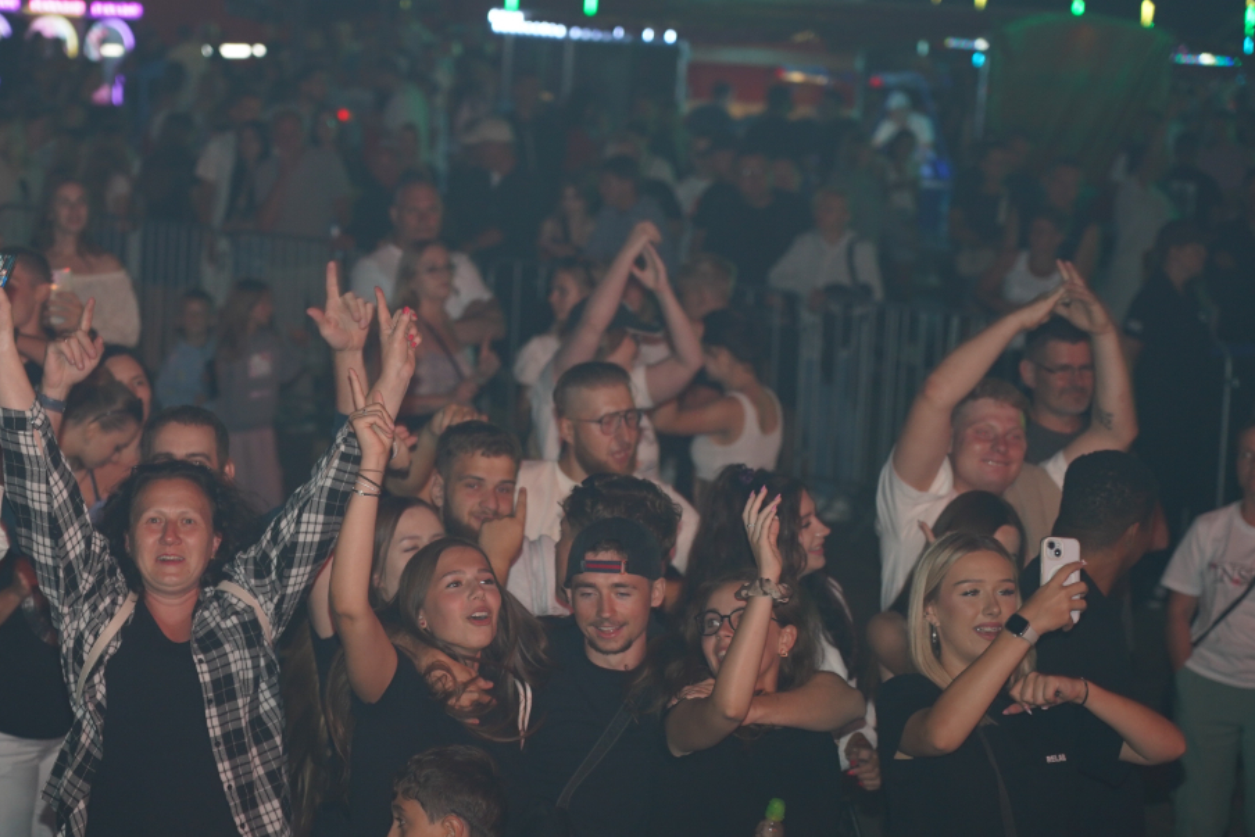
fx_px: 5265
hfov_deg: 13.6
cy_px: 591
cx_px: 416
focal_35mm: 151
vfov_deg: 9.1
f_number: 4
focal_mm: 105
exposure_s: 1/100
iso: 640
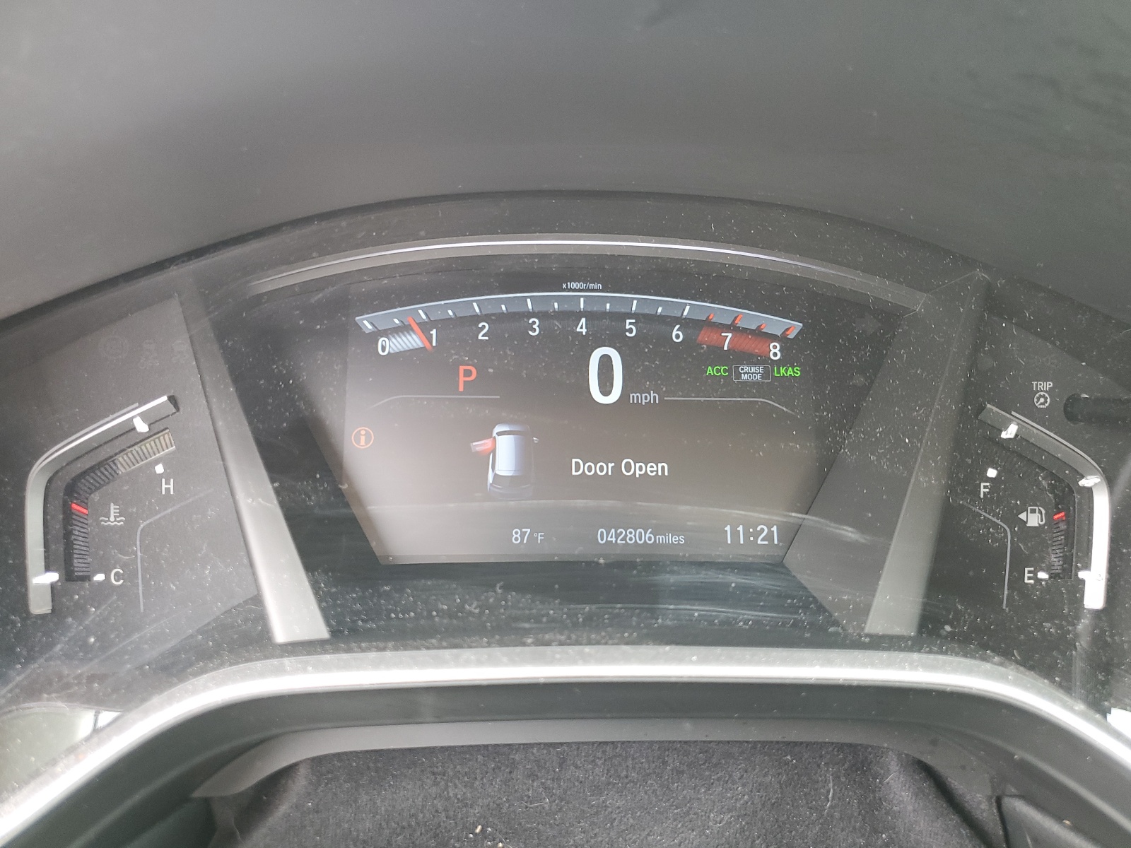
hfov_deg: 67.3
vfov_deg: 53.1
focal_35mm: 26
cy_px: 424
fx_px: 849
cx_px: 566
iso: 73
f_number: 1.5
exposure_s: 1/60.2
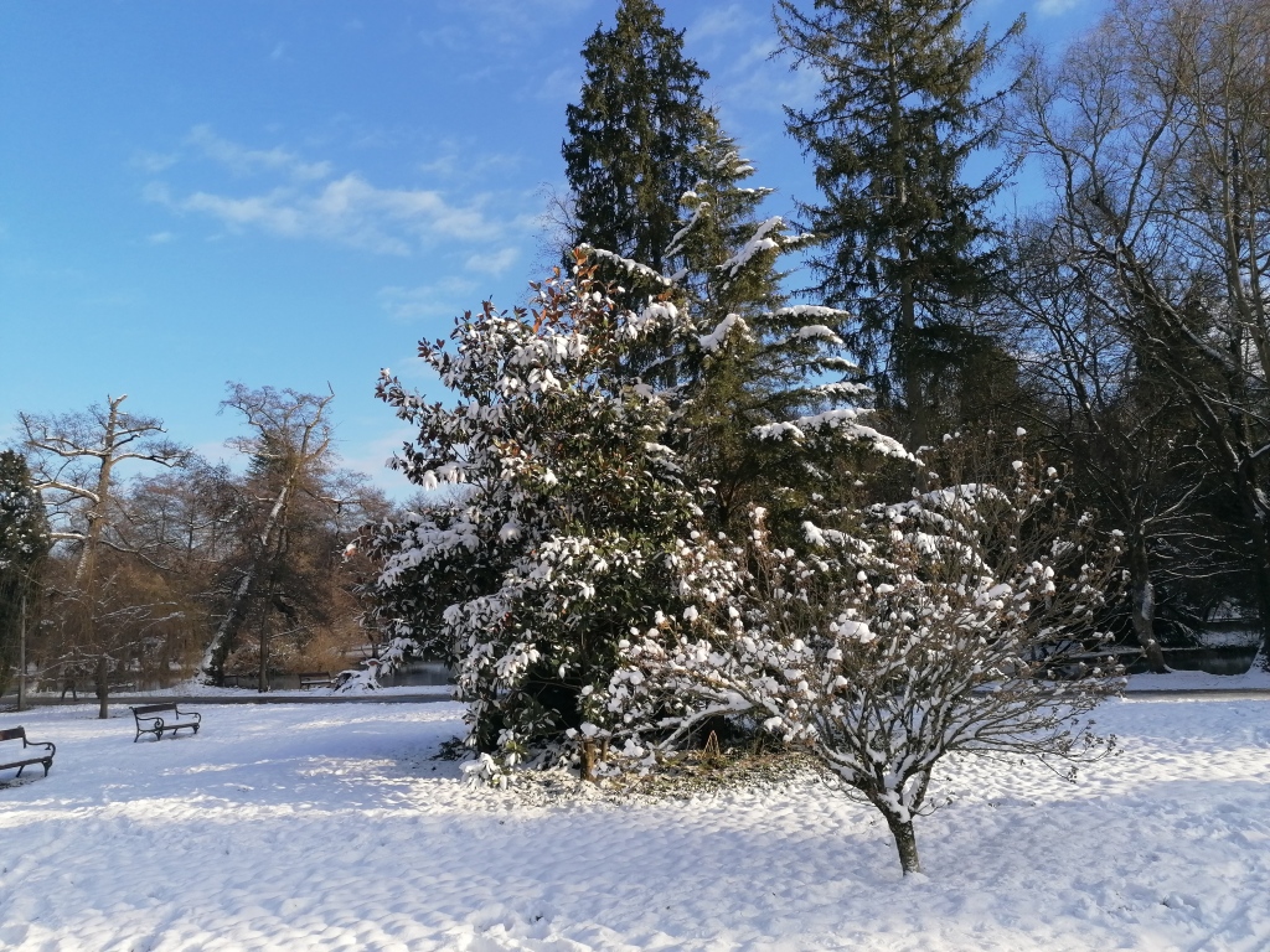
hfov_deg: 65.3
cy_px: 476
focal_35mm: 27
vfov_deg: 51.4
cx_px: 635
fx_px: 991
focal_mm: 4.75
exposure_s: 1/906
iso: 50
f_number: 1.8
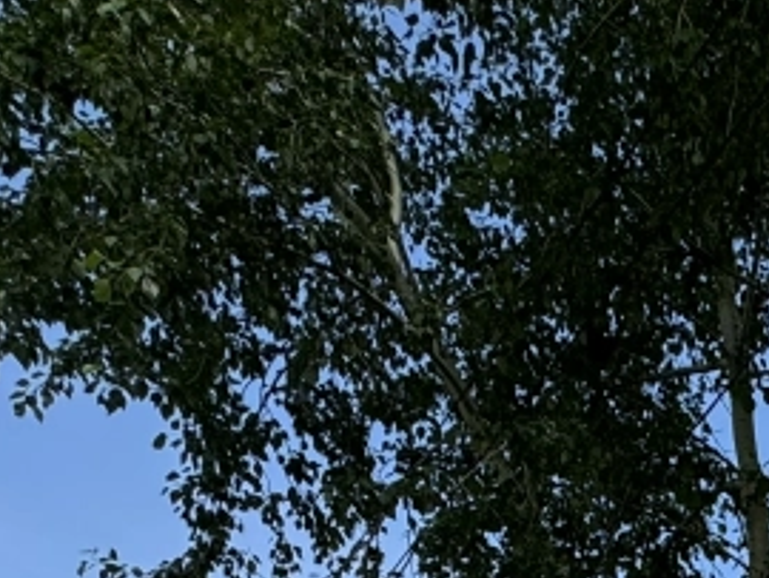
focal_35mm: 65
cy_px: 1246
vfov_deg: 16.0
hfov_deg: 25.1
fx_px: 1445
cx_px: 1042
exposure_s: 1/1034
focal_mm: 2.22
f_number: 2.2
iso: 50
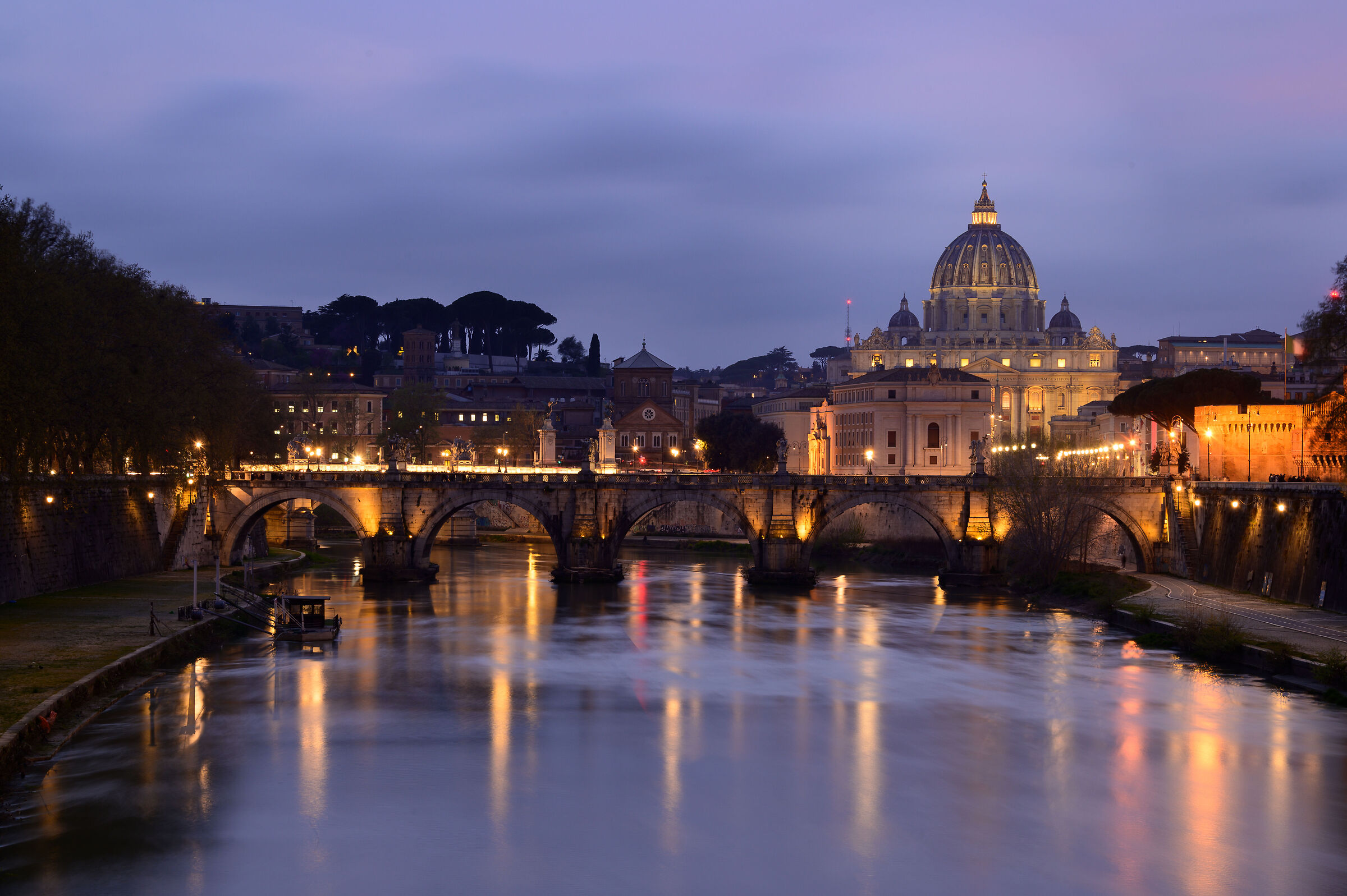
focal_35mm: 78
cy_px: 448
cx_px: 674
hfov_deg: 26.0
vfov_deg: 17.5
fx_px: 2917
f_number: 13
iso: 100
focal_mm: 78
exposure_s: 13
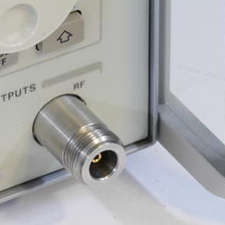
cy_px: 144
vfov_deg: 4.0
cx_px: 33
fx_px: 3221
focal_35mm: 438
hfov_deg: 4.0
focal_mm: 140
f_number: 16
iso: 400
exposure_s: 1/1.6
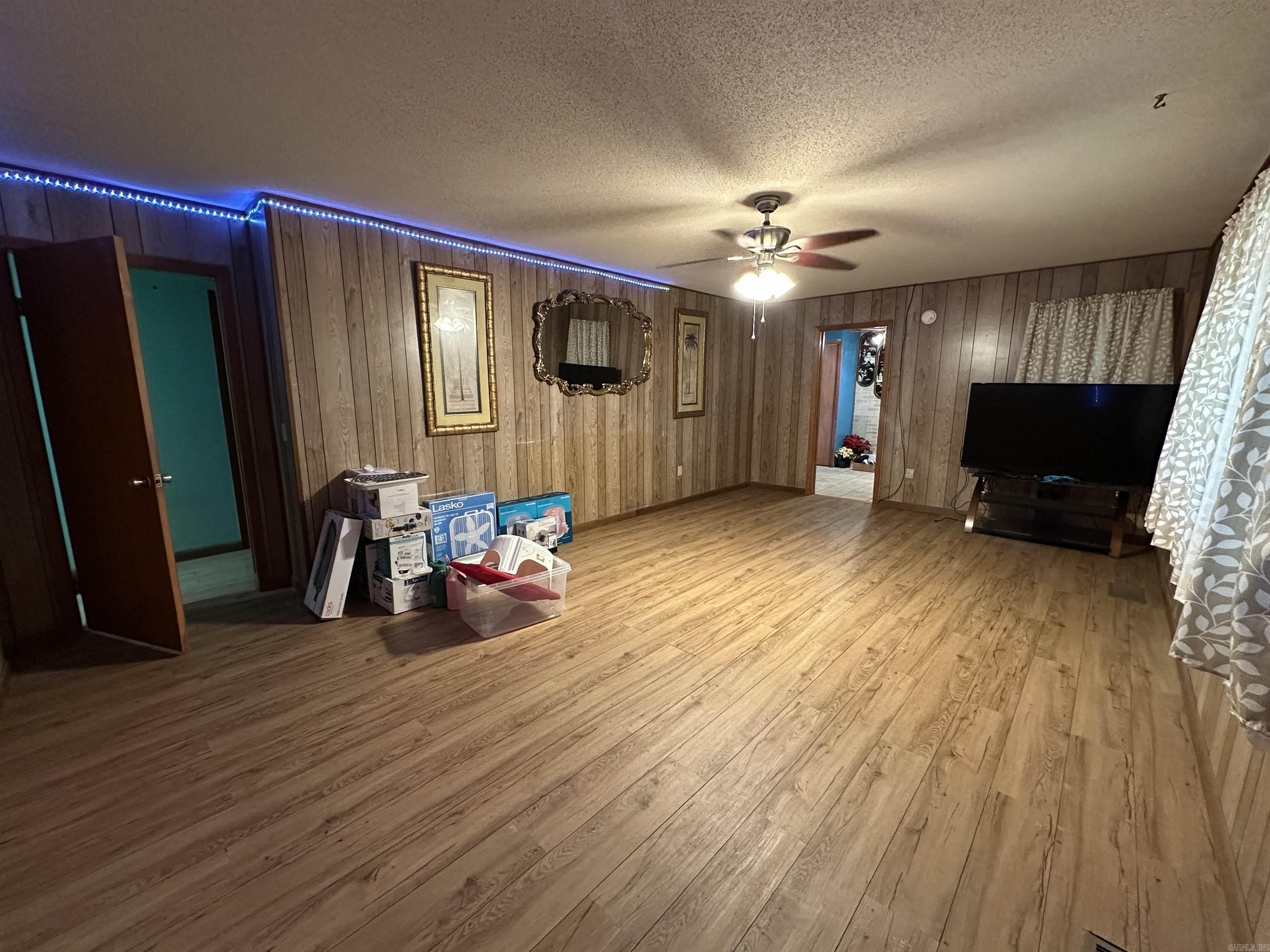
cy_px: 476
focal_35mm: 14
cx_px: 635
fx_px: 514
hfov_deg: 102.1
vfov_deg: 85.7
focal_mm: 2.22
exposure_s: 1/60
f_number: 2.2
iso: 640
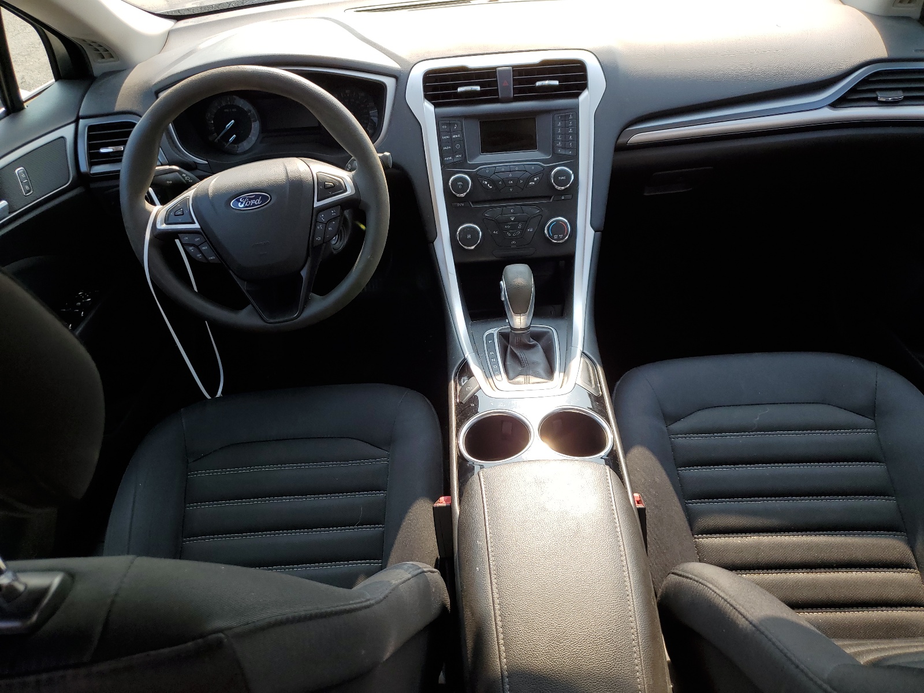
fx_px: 694
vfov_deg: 53.1
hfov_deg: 67.3
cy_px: 346
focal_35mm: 26
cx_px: 462
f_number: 1.5
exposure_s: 1/526
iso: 50
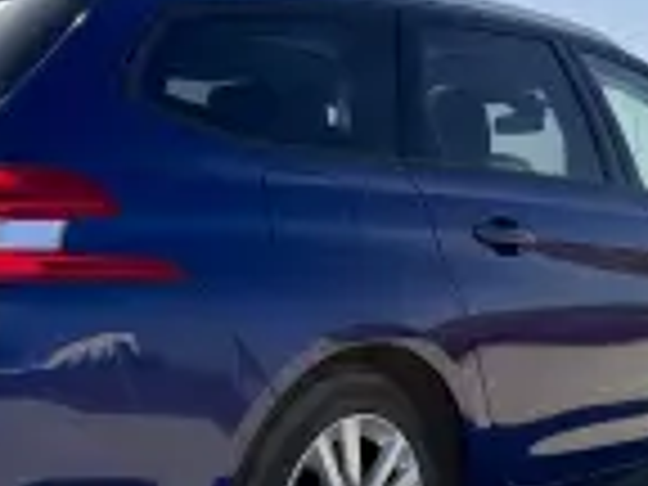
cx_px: 284
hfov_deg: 32.1
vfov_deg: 24.4
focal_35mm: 60
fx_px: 1123
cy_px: 292
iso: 80
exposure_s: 1/4975
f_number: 1.78
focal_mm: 6.76
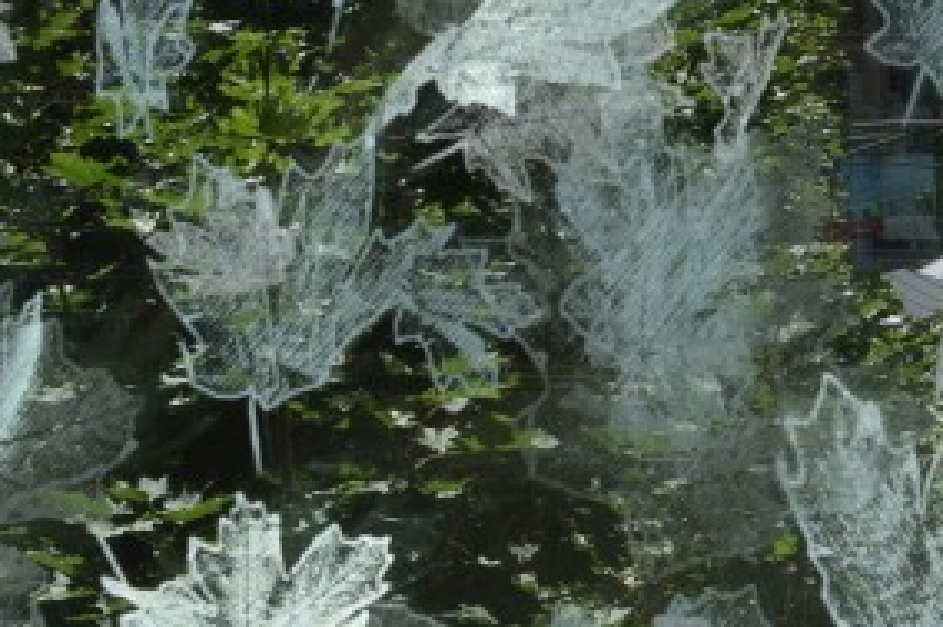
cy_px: 169
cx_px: 1202
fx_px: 3115
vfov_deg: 11.5
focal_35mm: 119
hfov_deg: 16.3
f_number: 8
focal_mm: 22
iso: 200
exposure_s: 1/400
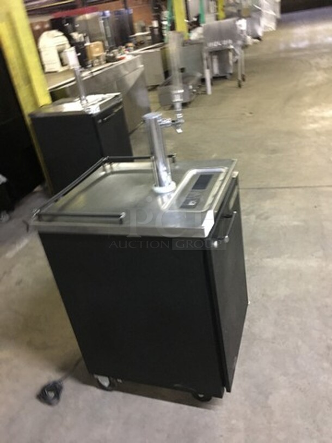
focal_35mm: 29
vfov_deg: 61.7
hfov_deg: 48.2
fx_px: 371
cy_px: 222
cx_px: 166
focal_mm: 4.15
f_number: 2.2
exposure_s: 1/4
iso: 125
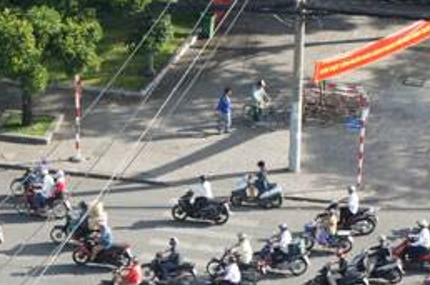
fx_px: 2363
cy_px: 273
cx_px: 135
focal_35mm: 198
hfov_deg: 10.4
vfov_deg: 6.9
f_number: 7.1
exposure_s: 1/160
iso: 200
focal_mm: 55
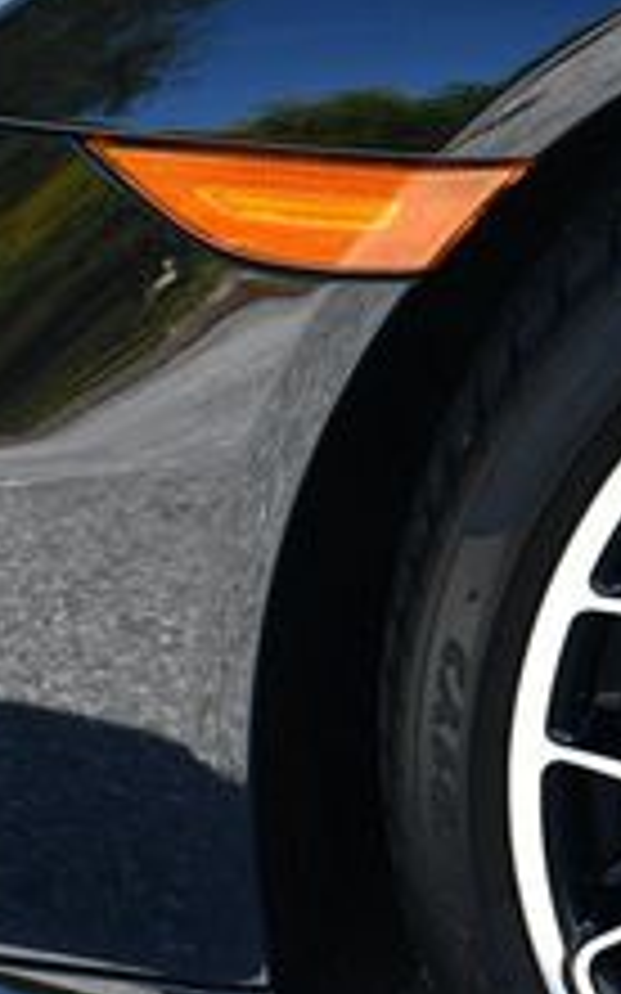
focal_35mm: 130
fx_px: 3523
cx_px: 1112
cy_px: 792
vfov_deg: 16.0
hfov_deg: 9.6
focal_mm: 22
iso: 280
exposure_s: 1/250
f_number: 5.6
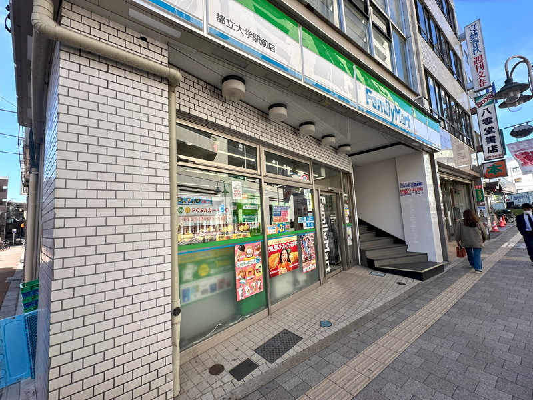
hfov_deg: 102.1
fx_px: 216
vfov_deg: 85.7
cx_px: 266
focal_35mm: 14
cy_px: 200
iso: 40
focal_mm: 2.22
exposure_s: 1/371
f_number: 2.2
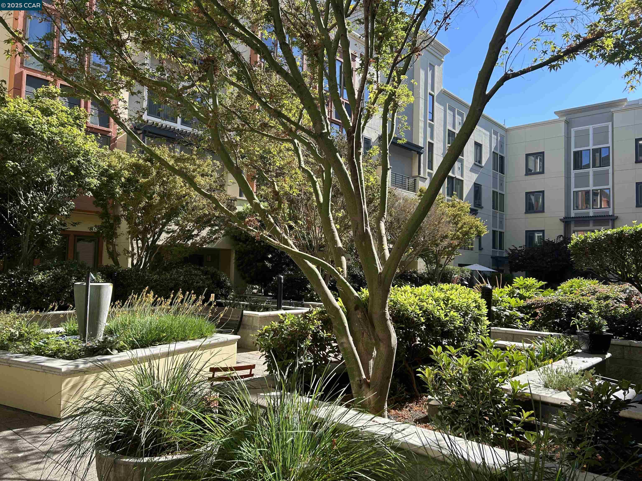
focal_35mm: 26
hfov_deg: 67.3
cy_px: 240
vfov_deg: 53.1
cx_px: 321
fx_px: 482
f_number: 1.5
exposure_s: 1/1224
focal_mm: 5.7
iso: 50
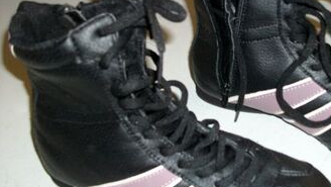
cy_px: 108
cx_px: 241
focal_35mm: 51
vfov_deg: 23.5
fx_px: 448
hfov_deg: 39.6
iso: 125
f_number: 2.9
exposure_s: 1/40
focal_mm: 5.7
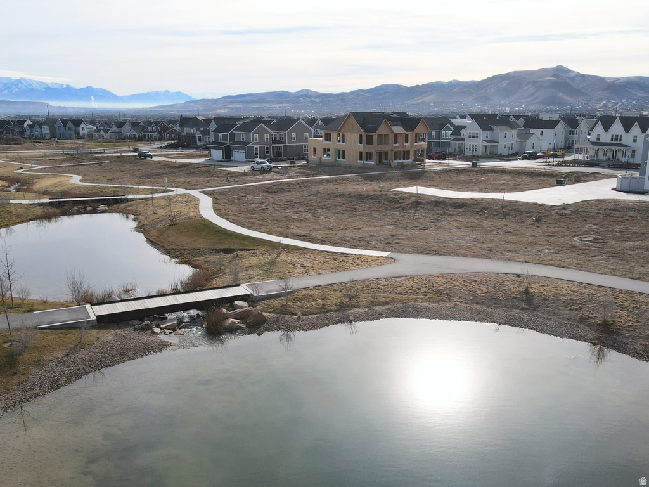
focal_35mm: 24
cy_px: 244
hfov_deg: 71.6
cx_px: 324
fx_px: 450
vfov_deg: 56.8
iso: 100
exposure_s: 1/1250
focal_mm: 4.5
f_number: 2.8
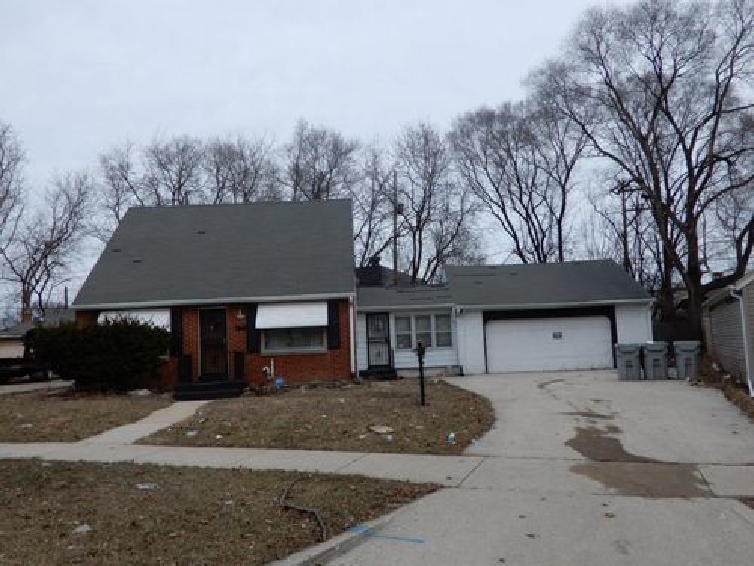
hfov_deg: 60.0
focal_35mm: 30
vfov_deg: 46.8
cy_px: 283
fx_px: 653
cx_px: 377
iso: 80
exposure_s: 1/800
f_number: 3.5
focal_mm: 5.4
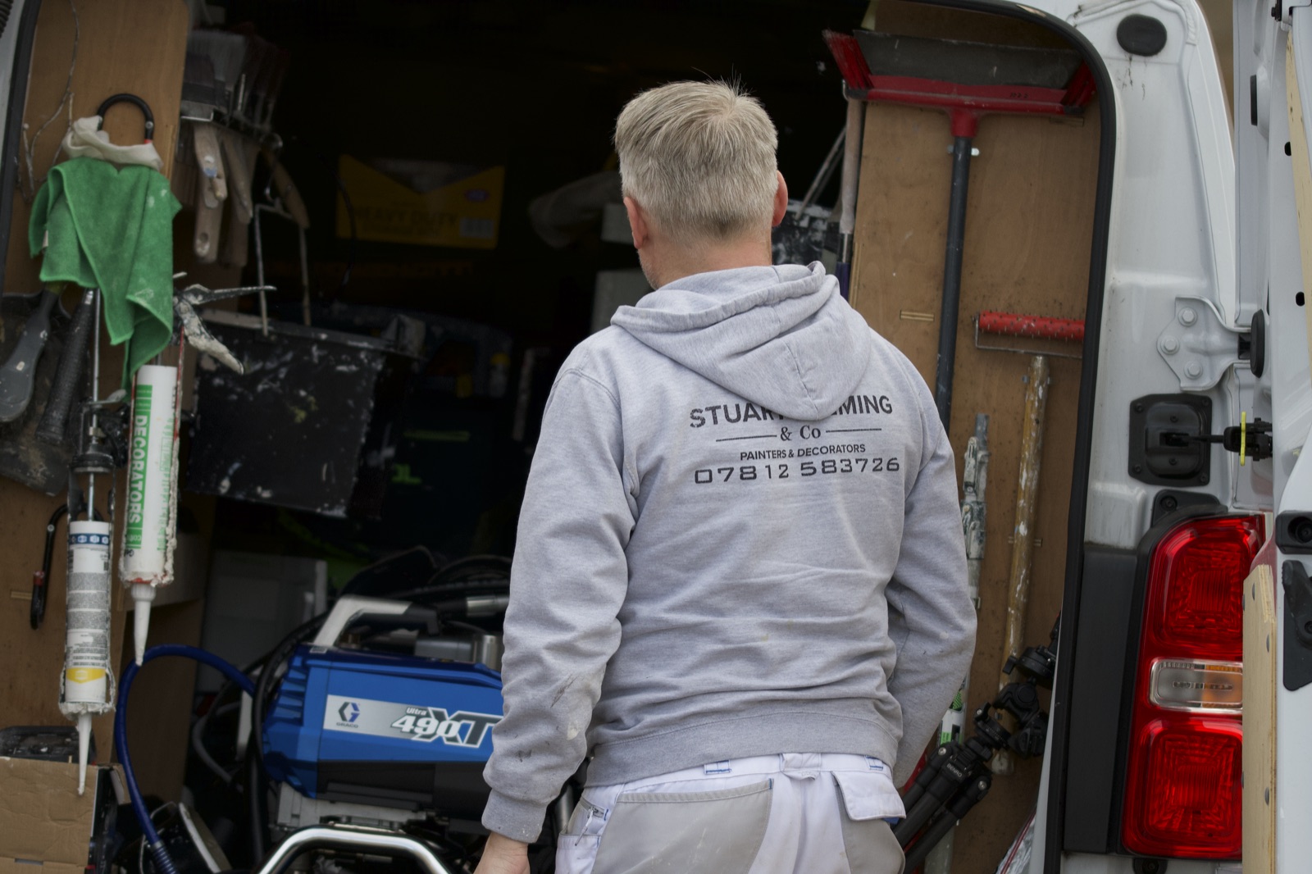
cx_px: 656
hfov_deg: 9.8
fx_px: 7651
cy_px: 437
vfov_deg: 6.5
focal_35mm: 210
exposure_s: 1/2000
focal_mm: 105
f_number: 2.8
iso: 360
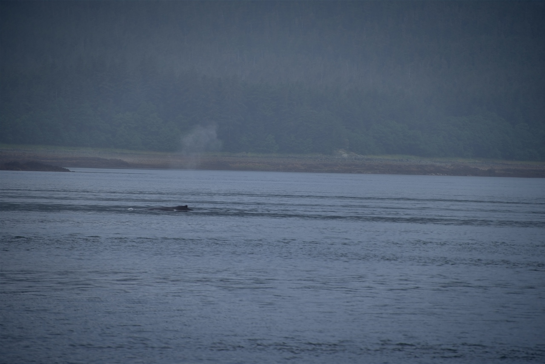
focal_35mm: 300
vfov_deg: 4.6
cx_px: 272
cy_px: 182
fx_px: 4542
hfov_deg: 6.9
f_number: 5.6
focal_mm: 300
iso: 110
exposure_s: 1/640
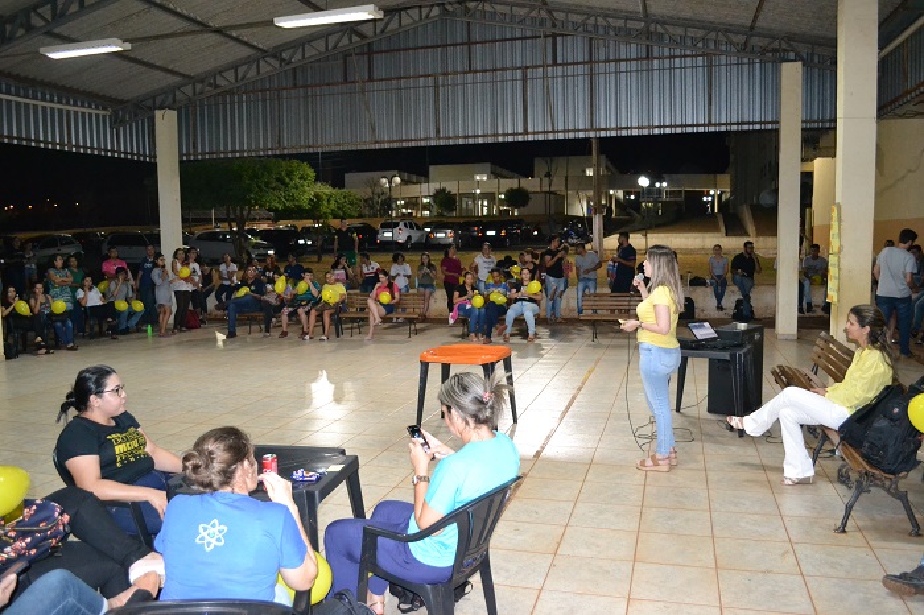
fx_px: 693
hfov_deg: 67.4
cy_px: 308
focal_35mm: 27
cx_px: 462
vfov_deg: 47.9
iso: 2800
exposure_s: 1/60
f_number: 3.5
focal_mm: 18
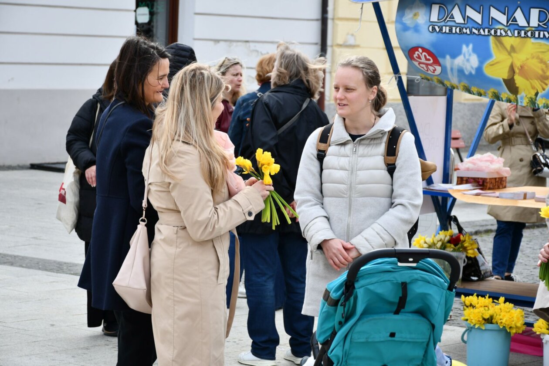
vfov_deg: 12.2
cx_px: 274
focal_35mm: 112
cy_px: 183
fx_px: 1708
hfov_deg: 18.3
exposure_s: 1/250
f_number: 7.1
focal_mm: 75
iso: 200
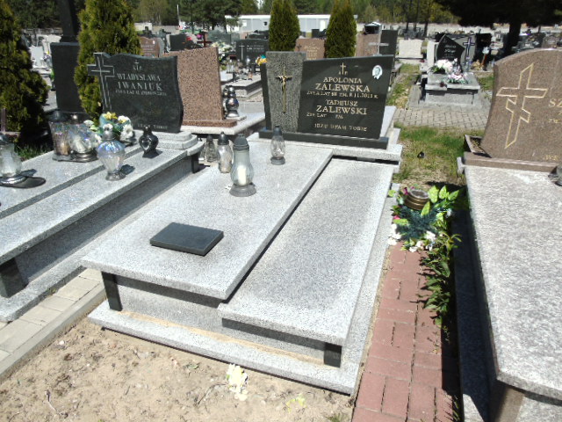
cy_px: 211
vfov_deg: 54.9
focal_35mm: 25
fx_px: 406
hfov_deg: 69.4
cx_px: 281
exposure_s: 1/1500
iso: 80
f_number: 3.4
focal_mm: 4.4
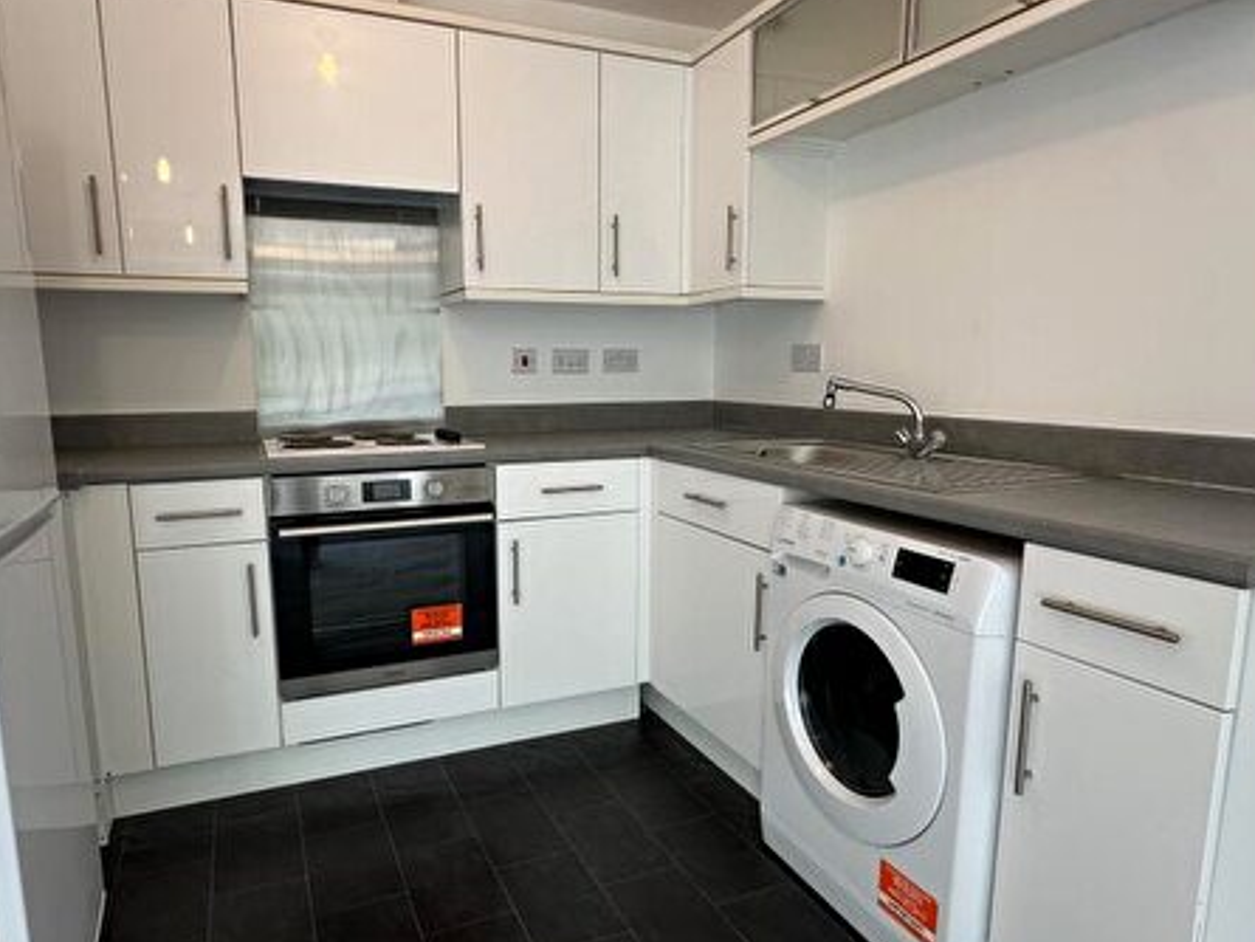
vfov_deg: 61.1
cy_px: 495
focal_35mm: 22
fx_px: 798
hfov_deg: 76.2
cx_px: 570
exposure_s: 1/100
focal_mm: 2.22
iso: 125
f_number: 2.2
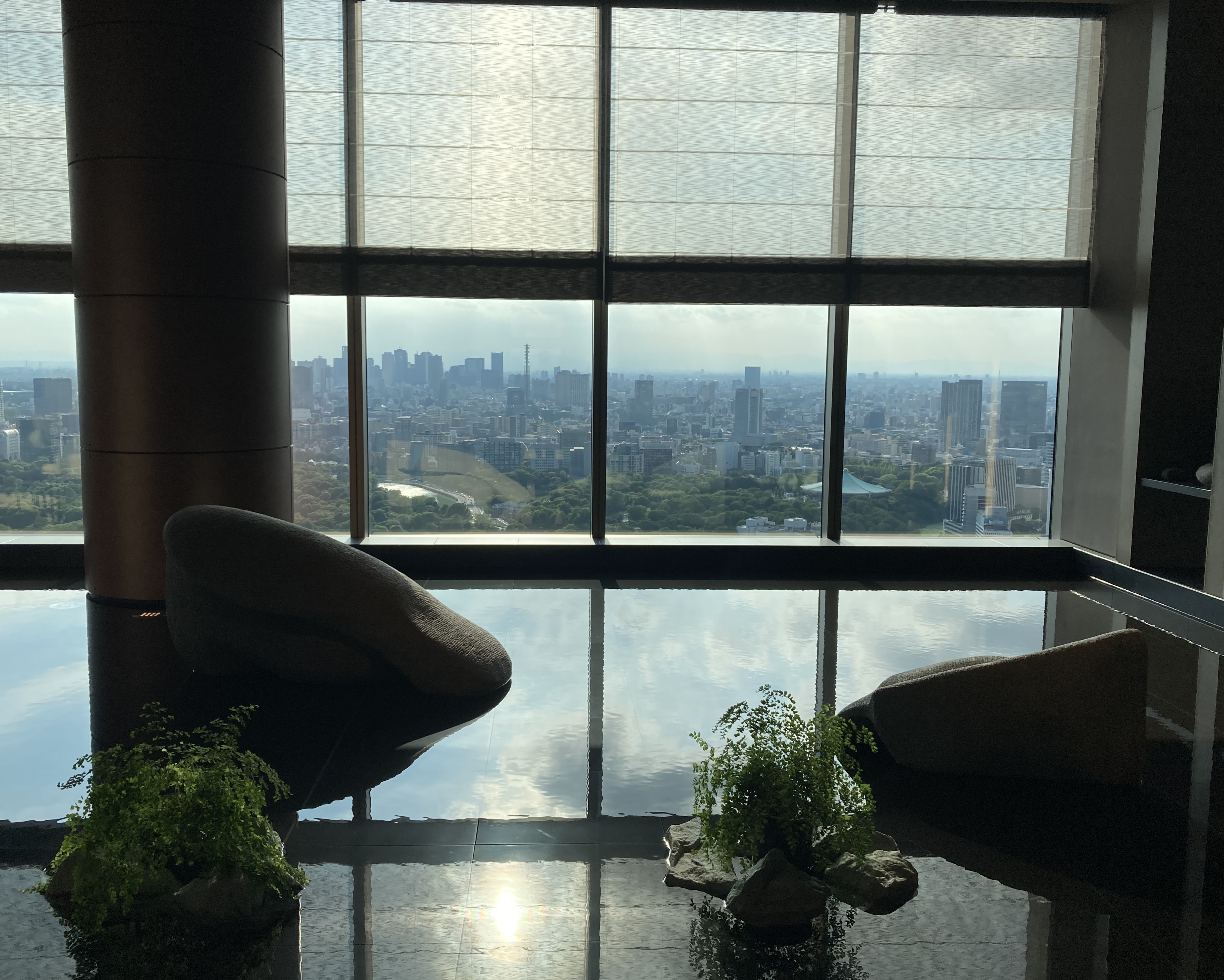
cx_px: 590
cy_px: 495
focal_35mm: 30
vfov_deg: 48.5
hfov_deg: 58.8
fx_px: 1087
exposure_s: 1/1453
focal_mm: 3.99
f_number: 1.8
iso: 20
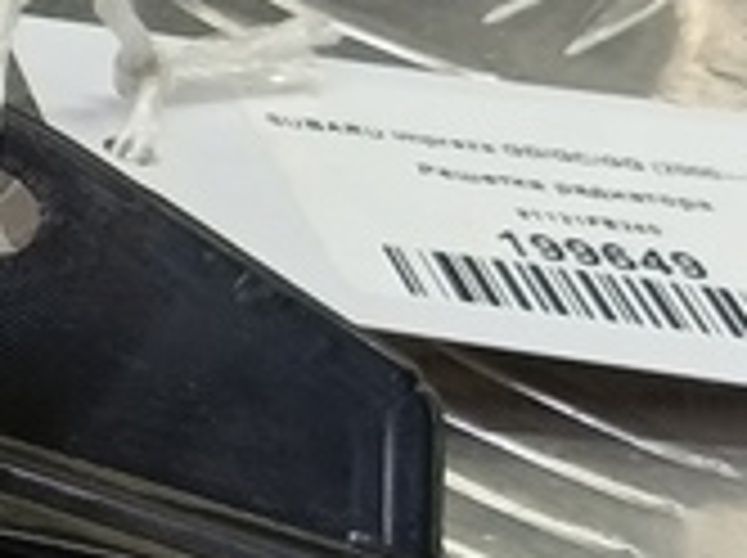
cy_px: 292
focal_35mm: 142
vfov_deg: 10.4
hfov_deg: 10.9
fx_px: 3060
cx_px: -1260
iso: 120
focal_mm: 4.11
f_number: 1.6
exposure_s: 1/50
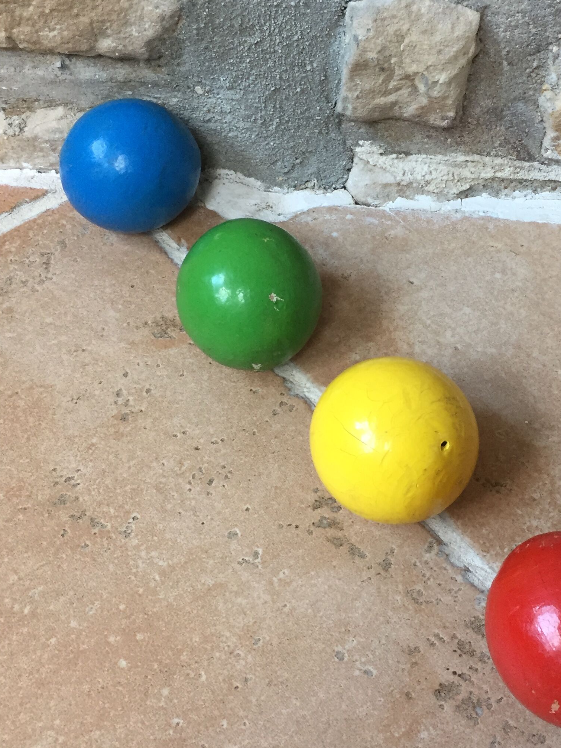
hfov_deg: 30.6
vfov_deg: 40.3
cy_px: 317
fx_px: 1016
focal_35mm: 47
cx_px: 390
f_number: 2.2
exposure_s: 1/33
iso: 160
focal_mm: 4.15
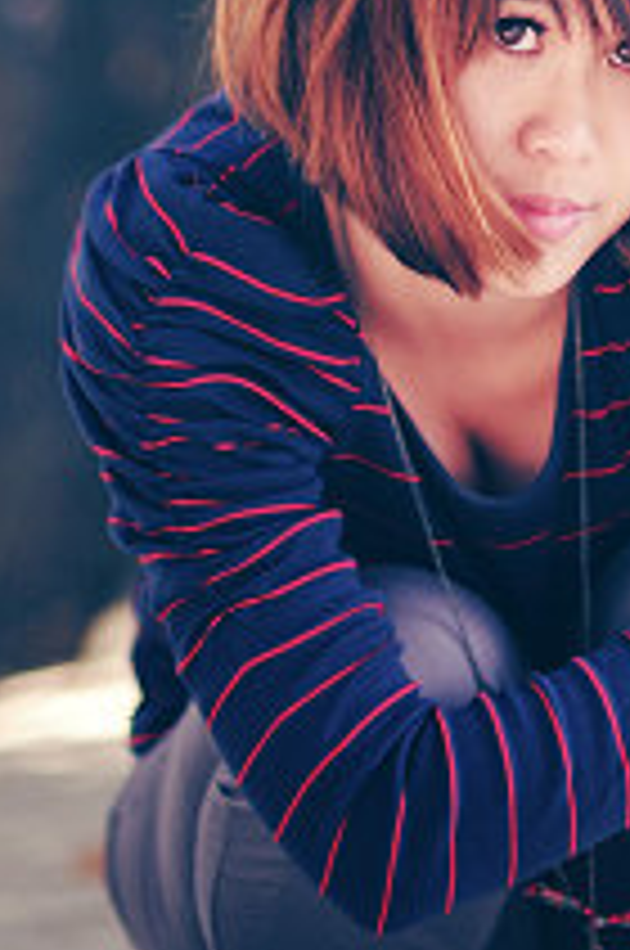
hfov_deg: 4.3
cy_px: -527
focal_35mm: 322
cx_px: 576
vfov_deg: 6.3
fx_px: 8480
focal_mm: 85
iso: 200
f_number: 1.4
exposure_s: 1/640
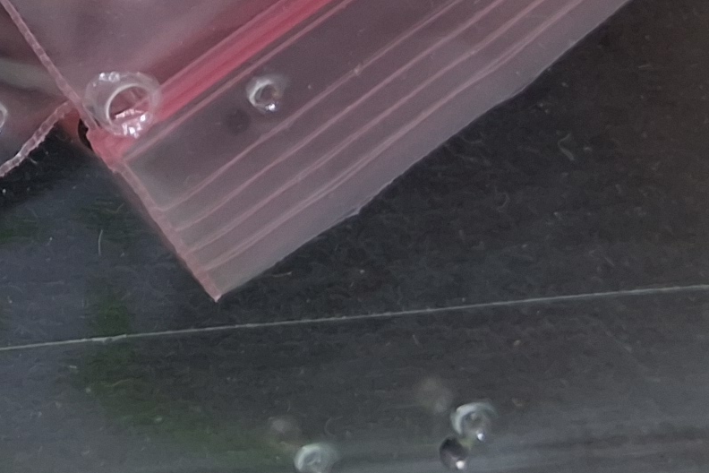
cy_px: -180
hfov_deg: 15.1
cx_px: -517
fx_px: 2363
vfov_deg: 11.1
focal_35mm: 120
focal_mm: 2.91
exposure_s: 1/60
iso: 40
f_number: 1.9
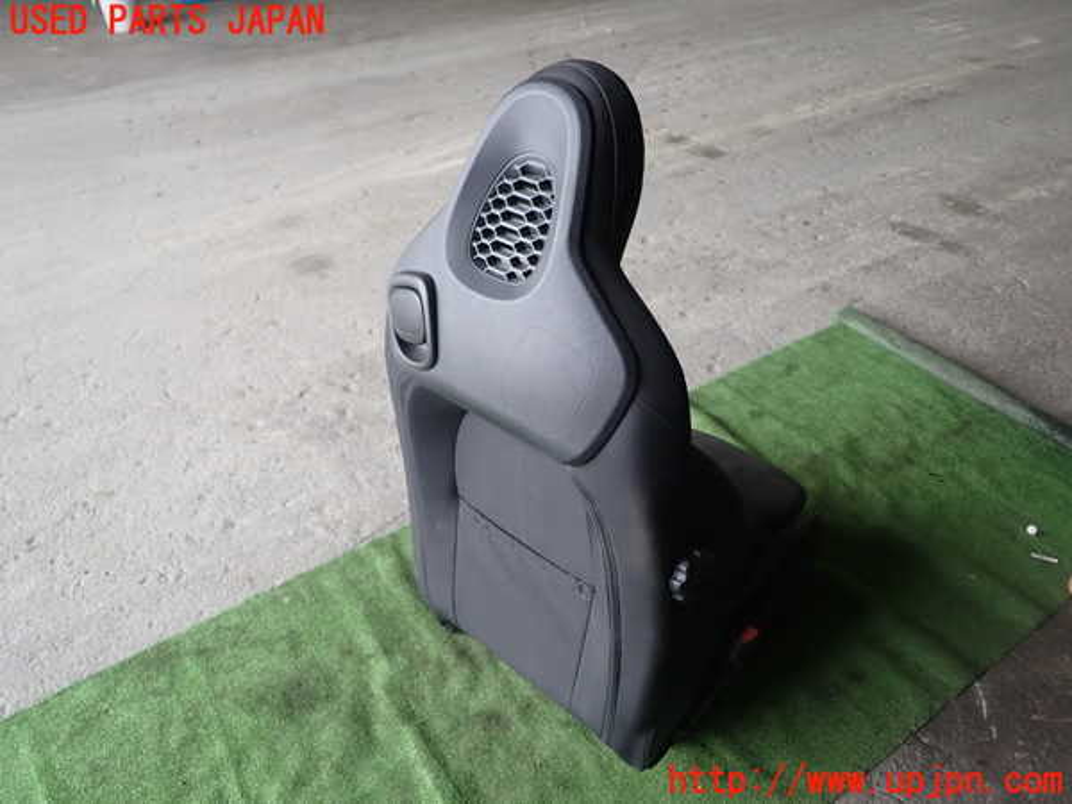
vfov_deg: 49.7
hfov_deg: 63.4
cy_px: 402
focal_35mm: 28
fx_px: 867
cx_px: 536
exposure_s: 1/80
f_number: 2.2
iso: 100
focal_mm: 5.05
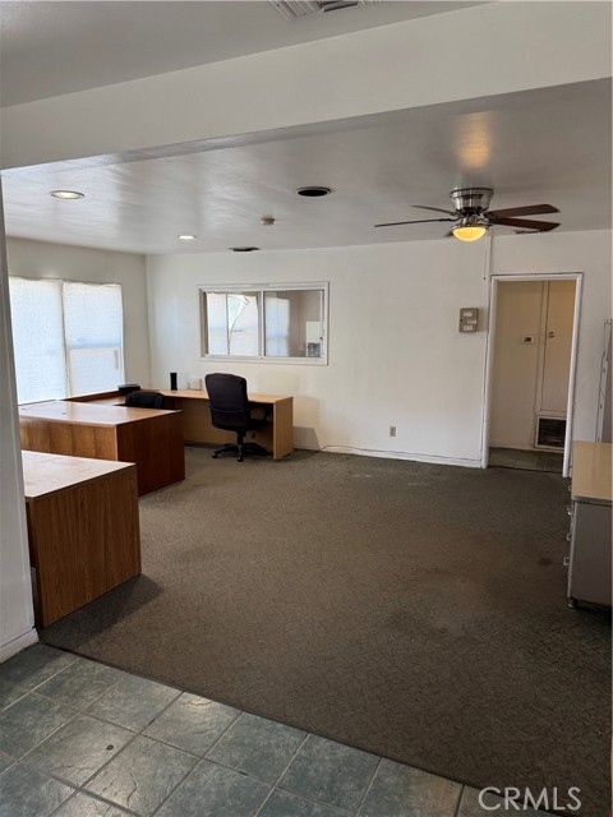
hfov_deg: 56.8
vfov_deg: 71.6
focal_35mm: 24
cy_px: 408
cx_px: 306
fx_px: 567
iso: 200
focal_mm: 6.76
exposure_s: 1/121
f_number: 1.78
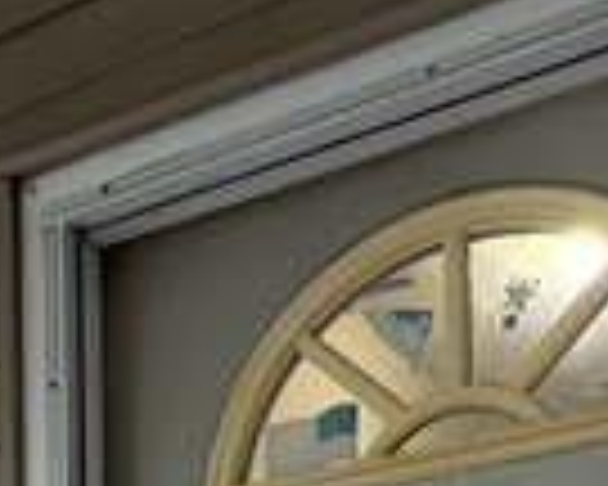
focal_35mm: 72
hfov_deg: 25.1
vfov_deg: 16.4
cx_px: 0
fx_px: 1296
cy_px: 963
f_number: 1.8
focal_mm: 1.57
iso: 100
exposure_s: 1/99
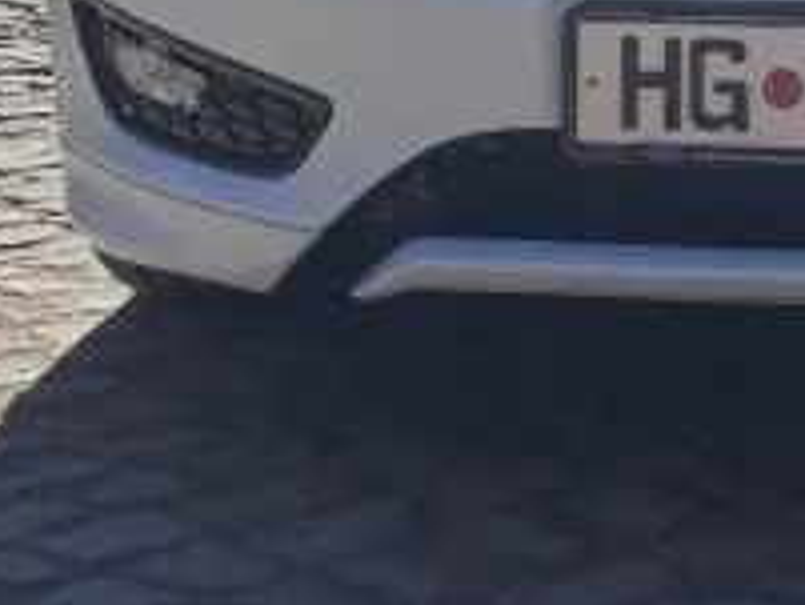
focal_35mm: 102
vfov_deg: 13.9
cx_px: 937
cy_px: -184
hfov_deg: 18.4
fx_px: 2373
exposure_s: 1/2026
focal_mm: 8.72
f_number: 2
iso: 50
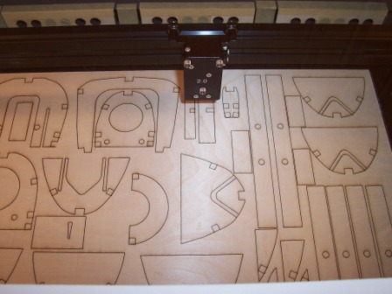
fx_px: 419
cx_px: 196
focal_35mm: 37
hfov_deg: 50.1
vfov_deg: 38.7
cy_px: 147
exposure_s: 1/60
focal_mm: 5.6
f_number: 2.8
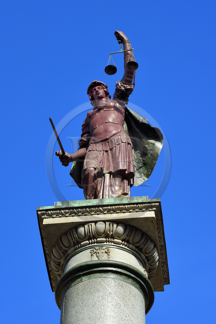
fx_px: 1216
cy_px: 162
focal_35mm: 135
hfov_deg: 10.1
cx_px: 108
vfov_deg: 15.2
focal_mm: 135
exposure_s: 1/320
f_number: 11
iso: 200
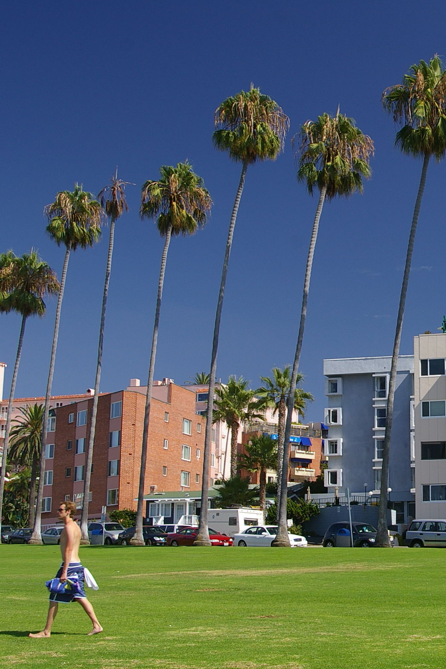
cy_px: 338
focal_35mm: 55
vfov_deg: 36.2
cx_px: 416
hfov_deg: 23.8
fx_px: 1022
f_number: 9.5
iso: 200
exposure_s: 1/90
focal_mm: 24
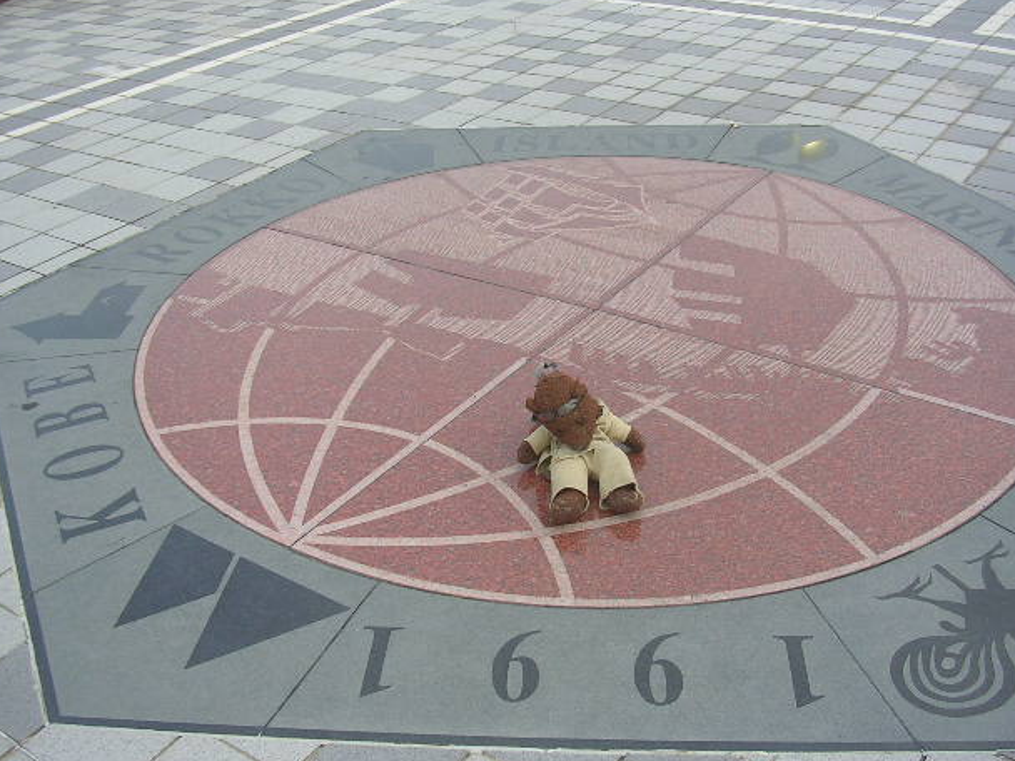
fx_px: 1173
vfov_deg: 36.0
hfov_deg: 46.8
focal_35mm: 40
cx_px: 508
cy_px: 364
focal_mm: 5.8
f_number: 2.8
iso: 50
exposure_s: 1/85.8
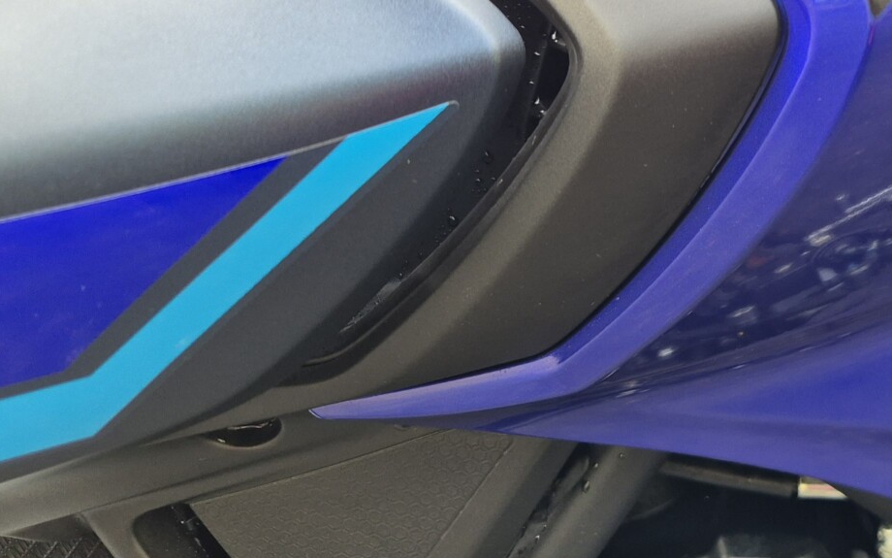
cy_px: 45
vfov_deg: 23.7
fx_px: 1288
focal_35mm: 53
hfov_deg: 34.5
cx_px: 906
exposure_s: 1/180
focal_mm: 5.4
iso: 160
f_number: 1.8
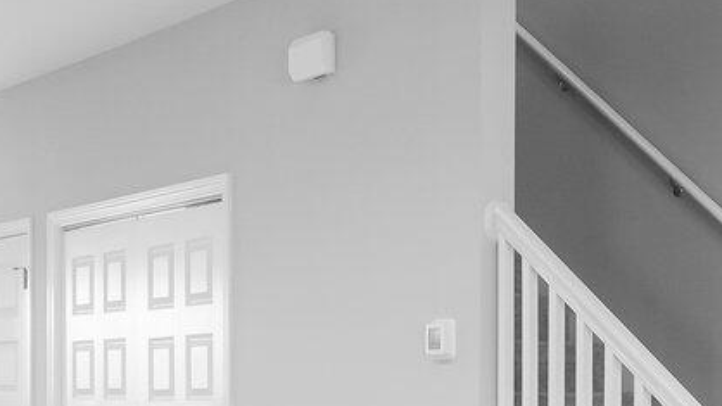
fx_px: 1474
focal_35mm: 77
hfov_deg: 26.7
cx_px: 639
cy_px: 409
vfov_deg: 15.4
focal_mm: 10
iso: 400
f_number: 9
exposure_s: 1/8
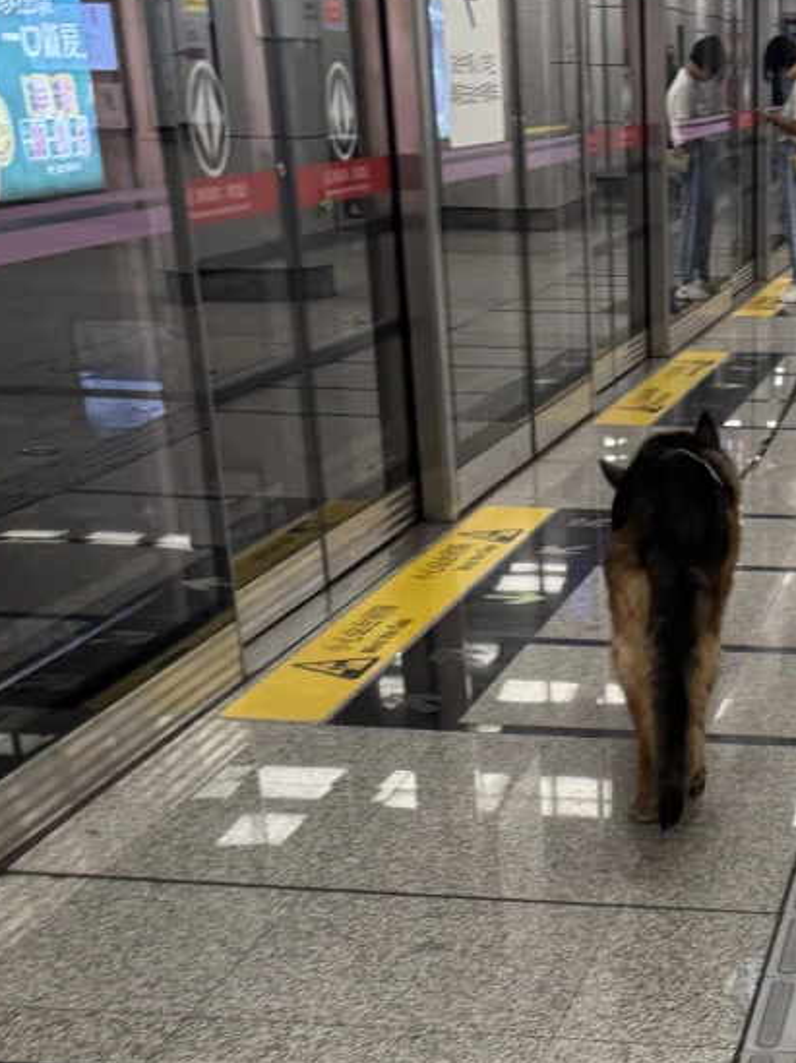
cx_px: 744
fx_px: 1934
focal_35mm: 63
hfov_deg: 22.6
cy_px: 1195
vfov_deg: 27.8
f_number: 1.78
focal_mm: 6.76
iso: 200
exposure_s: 1/100
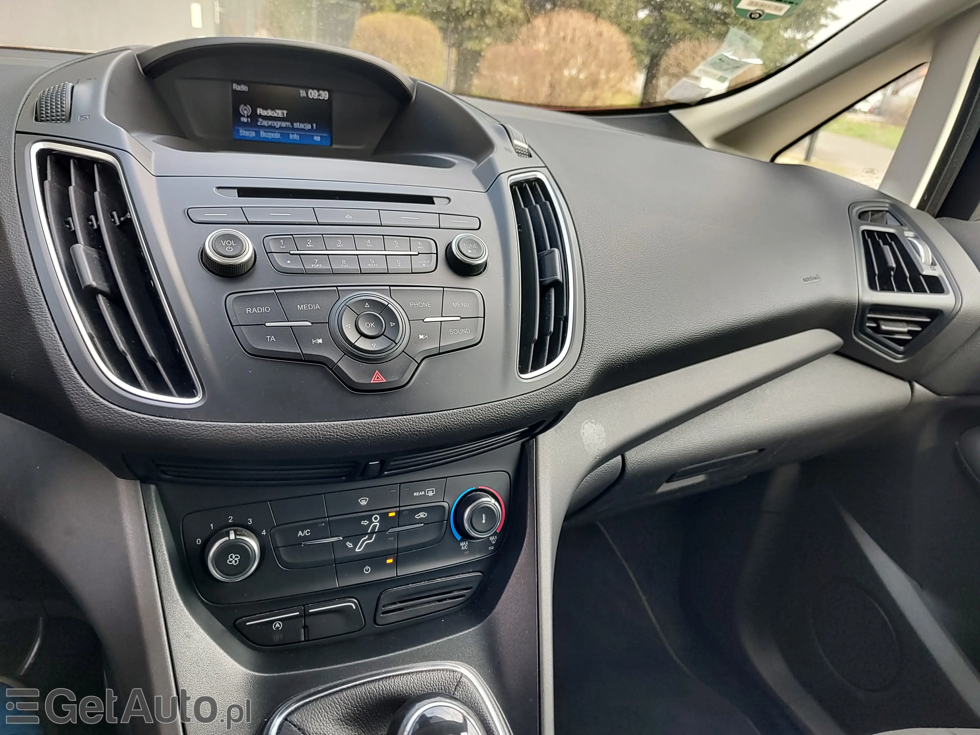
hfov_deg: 73.9
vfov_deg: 58.9
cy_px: 368
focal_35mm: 23
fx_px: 651
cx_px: 490
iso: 100
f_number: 1.8
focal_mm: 5.56
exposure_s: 1/142
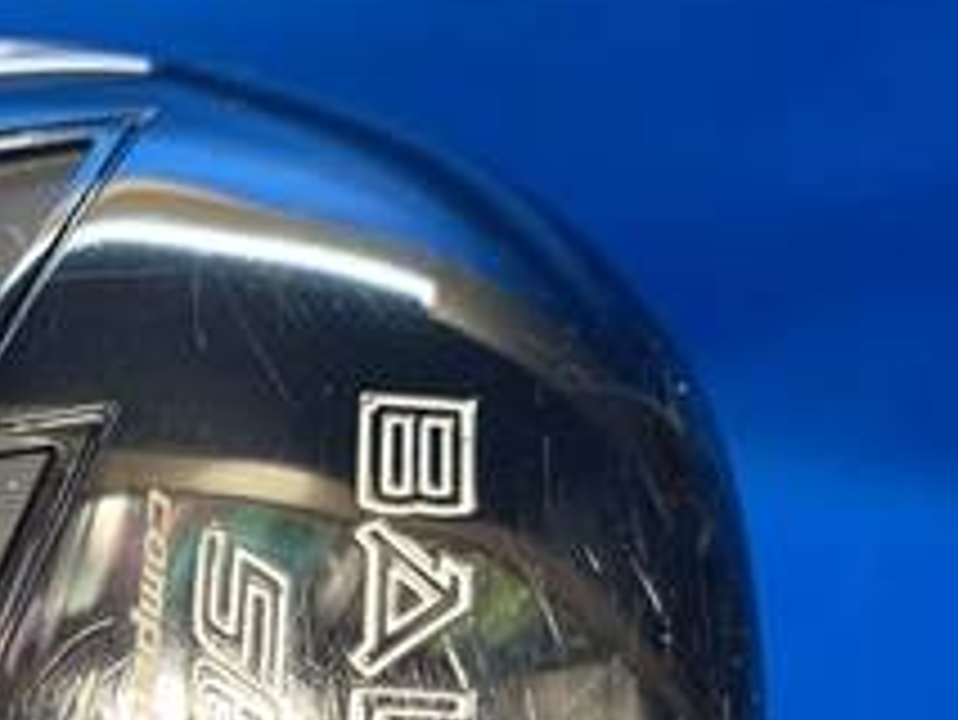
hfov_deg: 23.6
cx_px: -76
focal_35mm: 78
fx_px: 2160
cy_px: 1012
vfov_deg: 17.4
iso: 160
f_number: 1.8
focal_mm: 4.25
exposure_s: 1/60
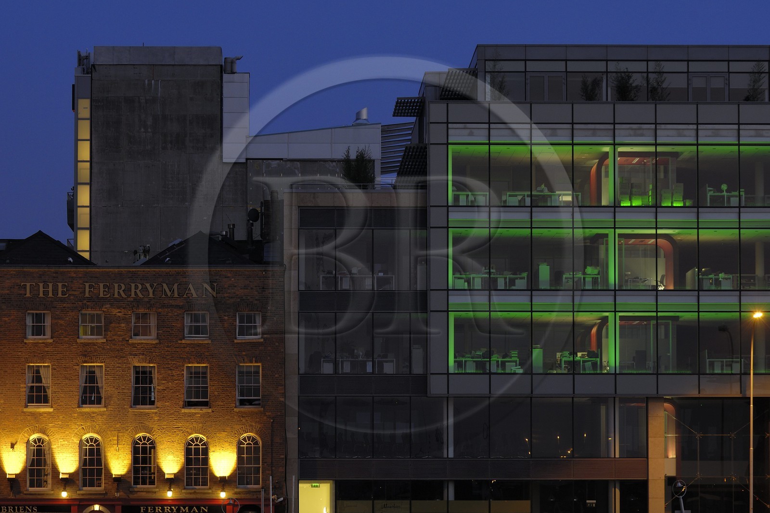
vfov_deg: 9.0
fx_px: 3272
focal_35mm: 153
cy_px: 256
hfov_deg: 13.4
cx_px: 385
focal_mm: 102
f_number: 6.3
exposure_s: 1
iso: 100
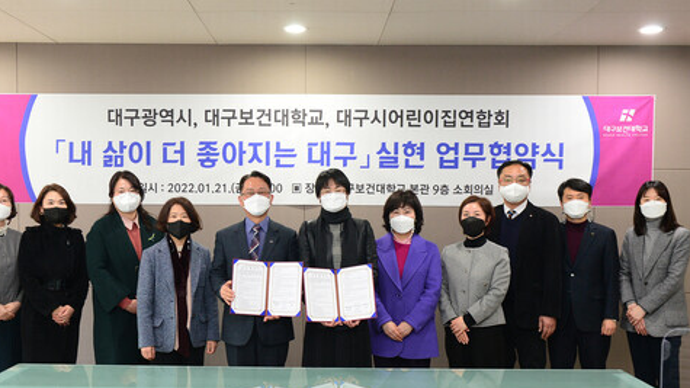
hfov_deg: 45.4
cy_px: 243
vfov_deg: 26.4
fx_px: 823
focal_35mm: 45
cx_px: 304
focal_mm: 34
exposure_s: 1/60
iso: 1600
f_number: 5
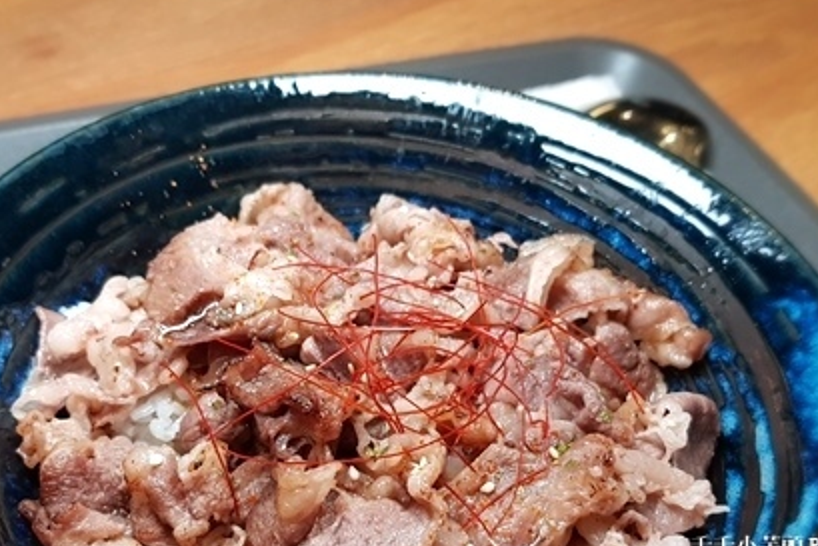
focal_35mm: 43
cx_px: 310
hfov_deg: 45.1
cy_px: 426
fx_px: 977
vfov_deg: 30.6
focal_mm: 4.3
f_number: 1.7
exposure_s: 1/60
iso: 64
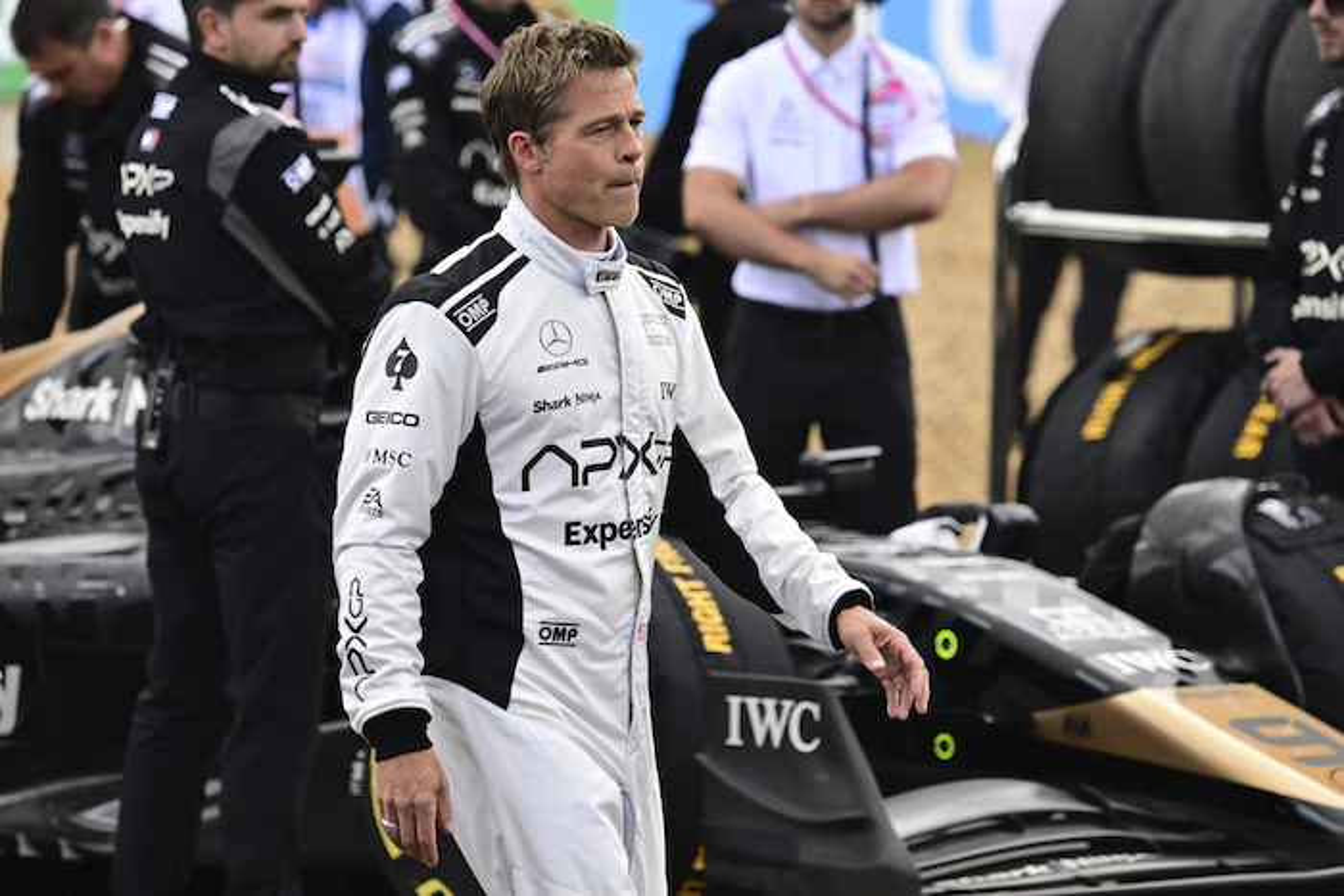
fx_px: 9335
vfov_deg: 5.5
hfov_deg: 8.2
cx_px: 672
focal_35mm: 250
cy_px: 448
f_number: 5.6
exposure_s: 1/1250
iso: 1000
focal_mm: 250
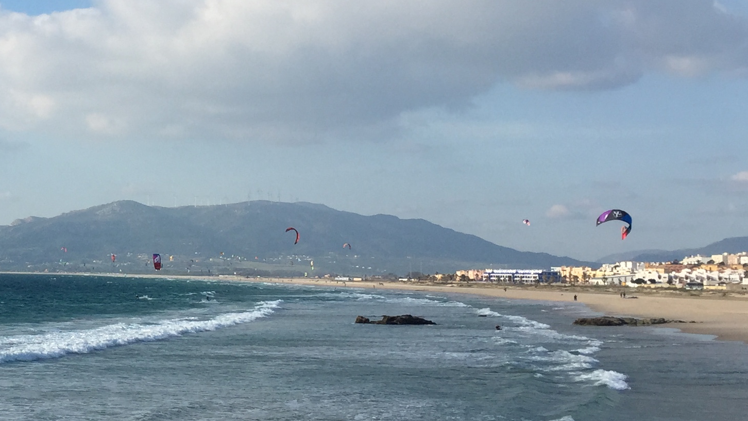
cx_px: 23
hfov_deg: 28.2
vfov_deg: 17.0
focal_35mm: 71
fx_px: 1408
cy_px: 141
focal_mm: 4.15
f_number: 2.2
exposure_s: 1/2326
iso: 32
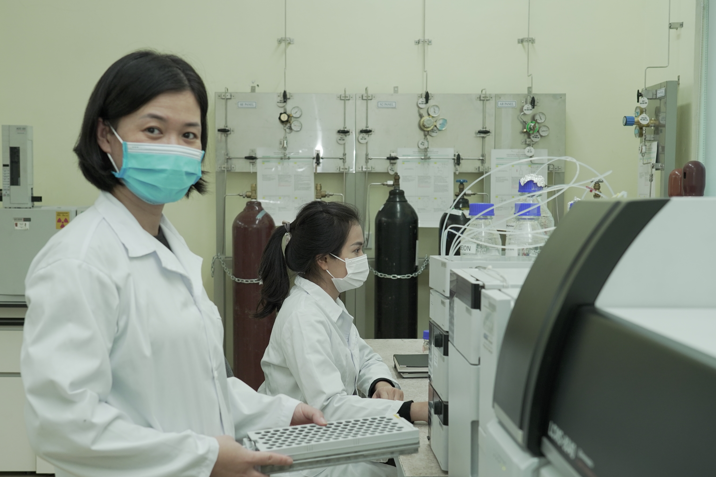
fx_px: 935
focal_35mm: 47
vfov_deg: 28.6
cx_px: 335
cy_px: 258
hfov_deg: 41.9
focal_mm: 42
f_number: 5.6
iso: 1600
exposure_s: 1/160
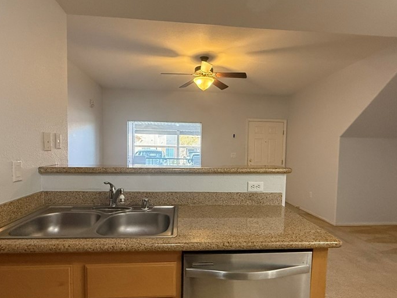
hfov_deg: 79.0
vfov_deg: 63.3
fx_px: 241
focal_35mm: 21
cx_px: 203
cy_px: 162
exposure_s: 1/120
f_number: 2.2
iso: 640
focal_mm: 2.22
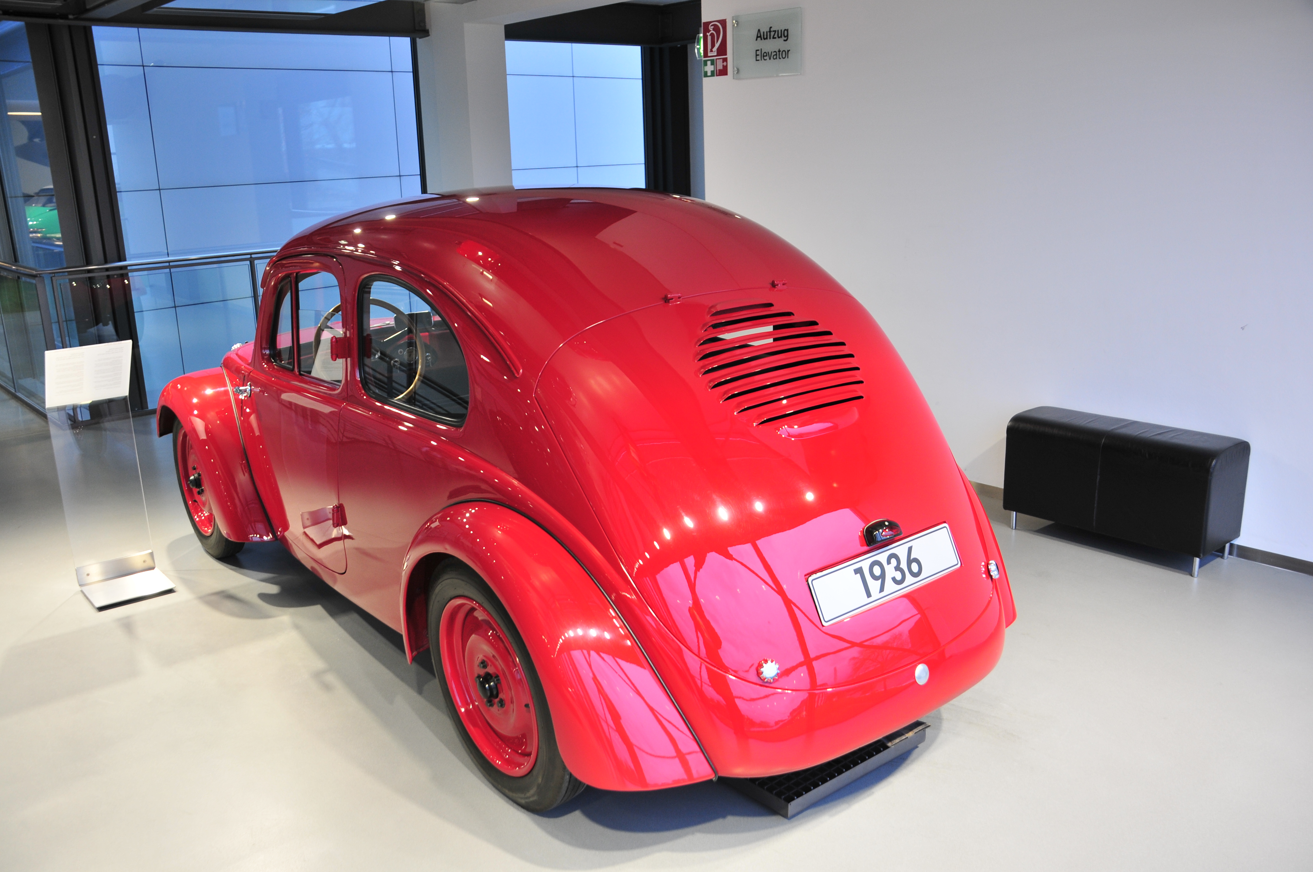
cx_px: 656
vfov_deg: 43.5
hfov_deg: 62.0
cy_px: 436
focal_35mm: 30
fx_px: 1093
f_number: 3.5
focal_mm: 20
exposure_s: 1/20
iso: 250
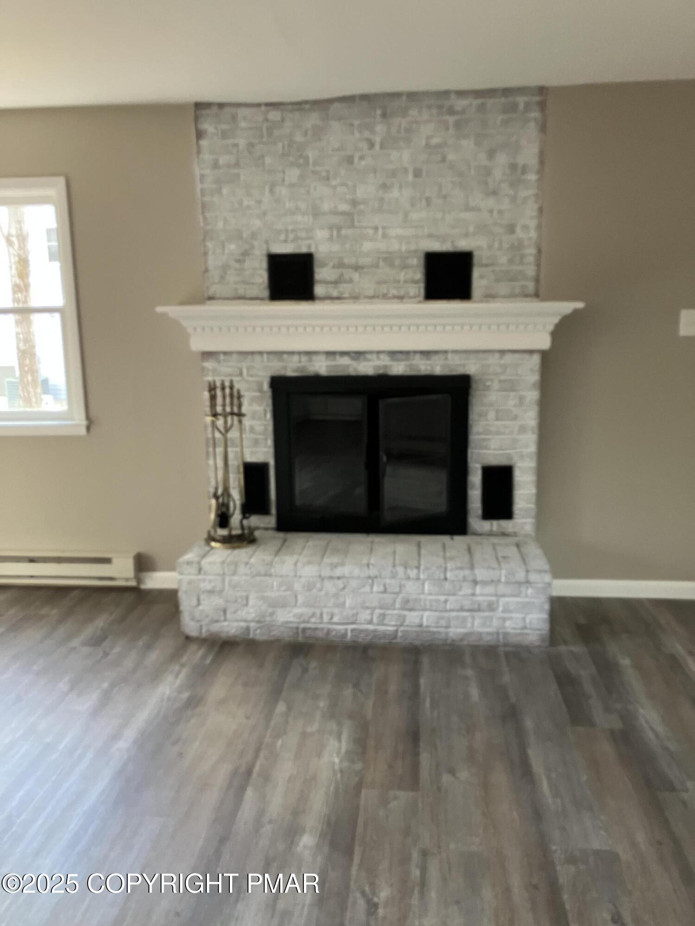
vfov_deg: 63.4
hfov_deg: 49.7
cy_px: 463
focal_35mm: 28
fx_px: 750
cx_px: 348
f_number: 1.8
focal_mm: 3.99
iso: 250
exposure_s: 1/60
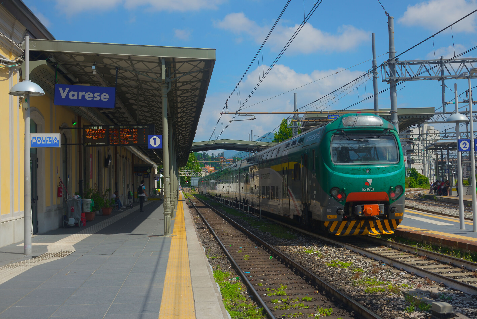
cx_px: 238
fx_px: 530
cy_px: 160
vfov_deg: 33.4
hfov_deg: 48.4
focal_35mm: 40
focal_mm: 40
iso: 100
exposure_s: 1/160
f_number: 10
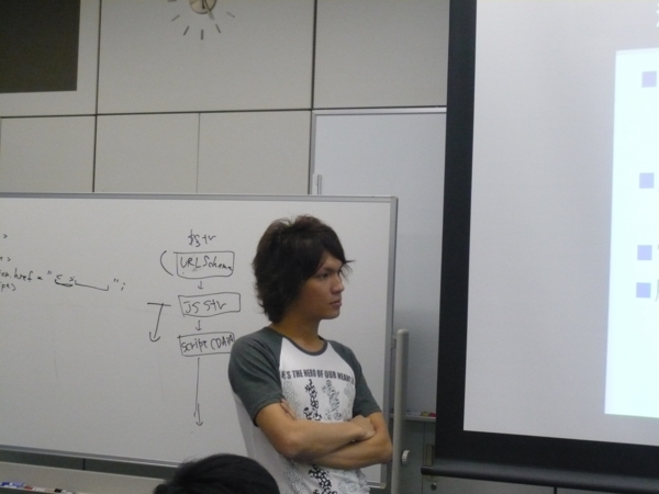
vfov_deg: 20.2
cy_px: 247
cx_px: 330
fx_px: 1390
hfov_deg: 26.7
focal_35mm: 73
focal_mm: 12
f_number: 4.7
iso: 400
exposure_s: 1/40
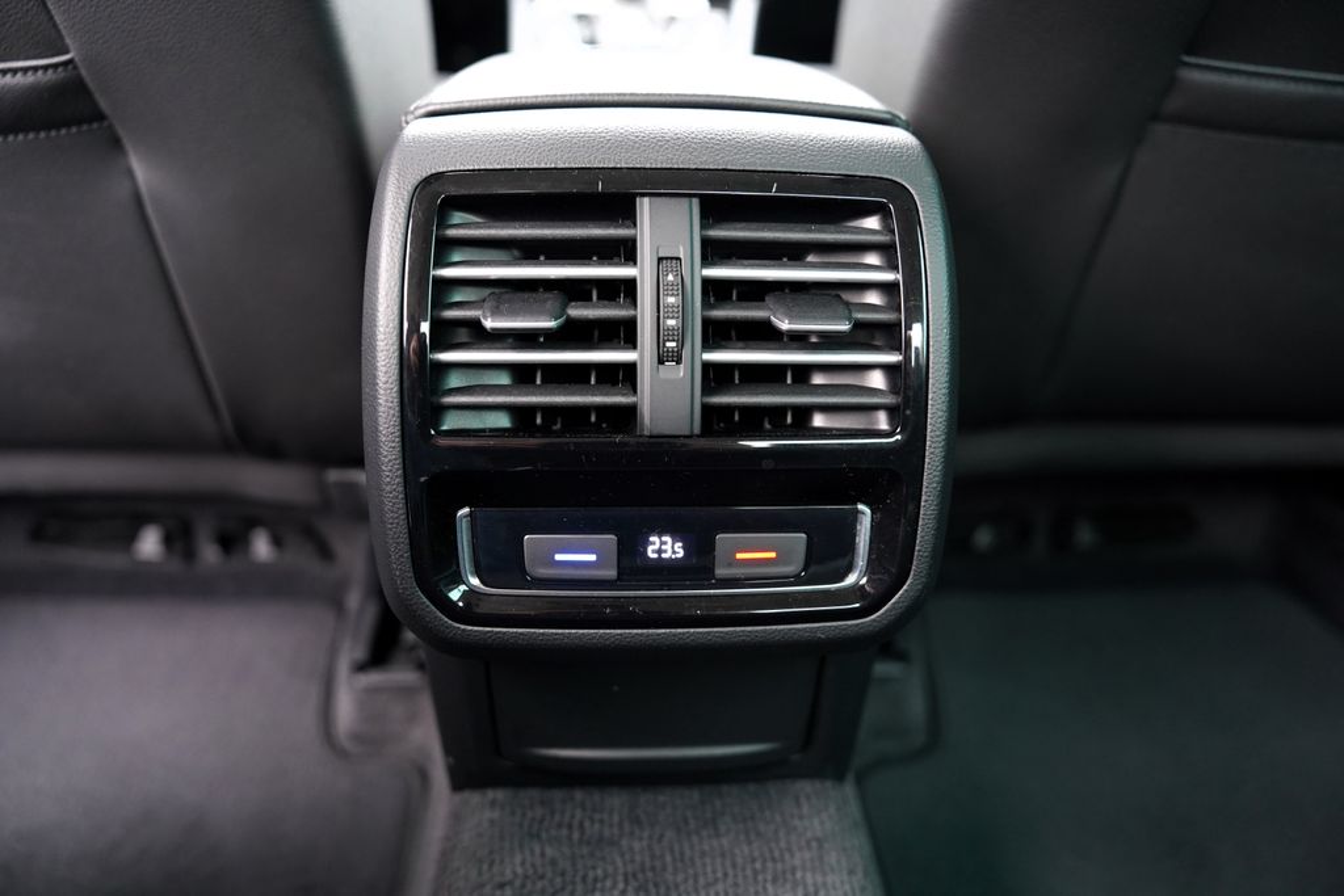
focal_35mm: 24
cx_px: 672
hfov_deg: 73.7
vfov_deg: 53.1
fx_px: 896
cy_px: 448
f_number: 2.8
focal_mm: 24
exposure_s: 1/60
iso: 2000
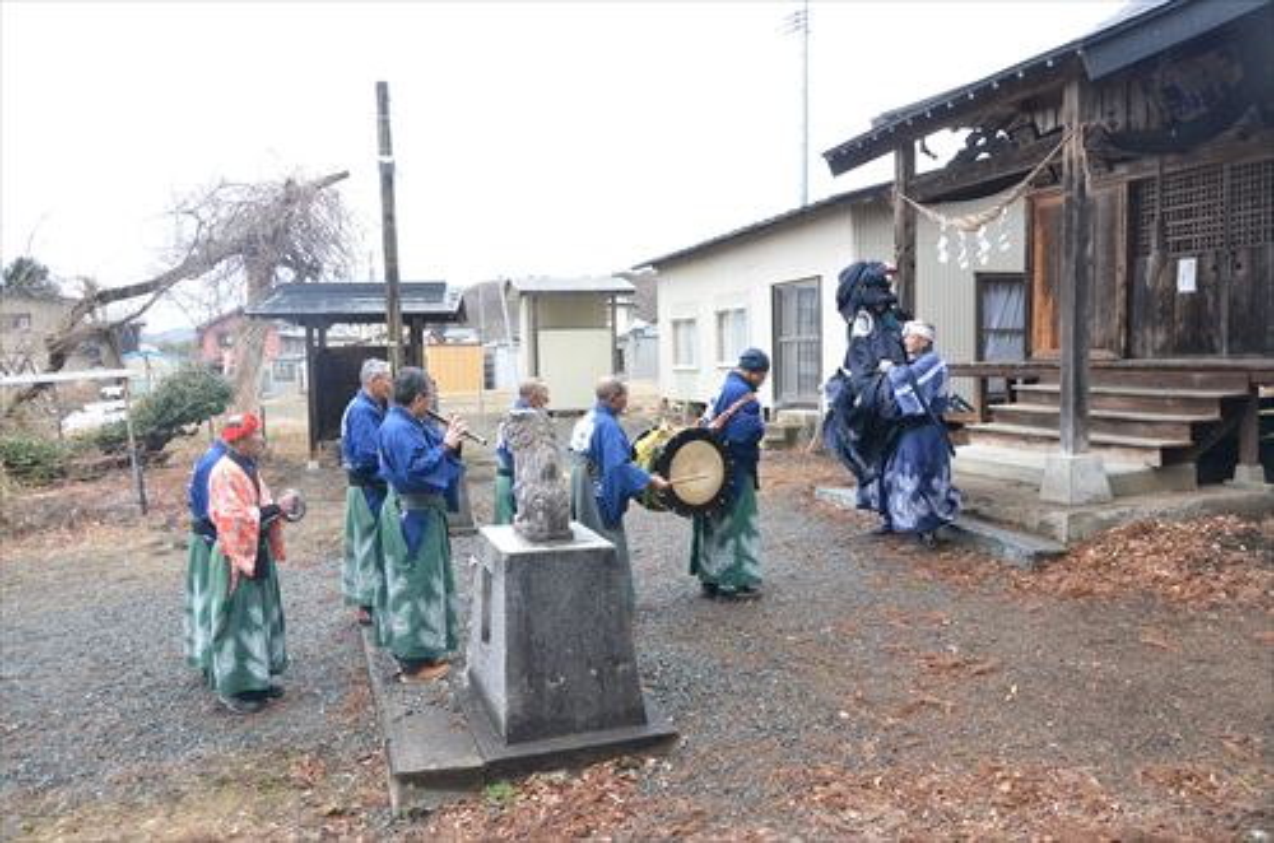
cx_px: 637
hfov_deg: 62.0
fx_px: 1059
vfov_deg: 43.4
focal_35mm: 30
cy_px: 422
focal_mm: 20
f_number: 5
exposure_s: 1/800
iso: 3200
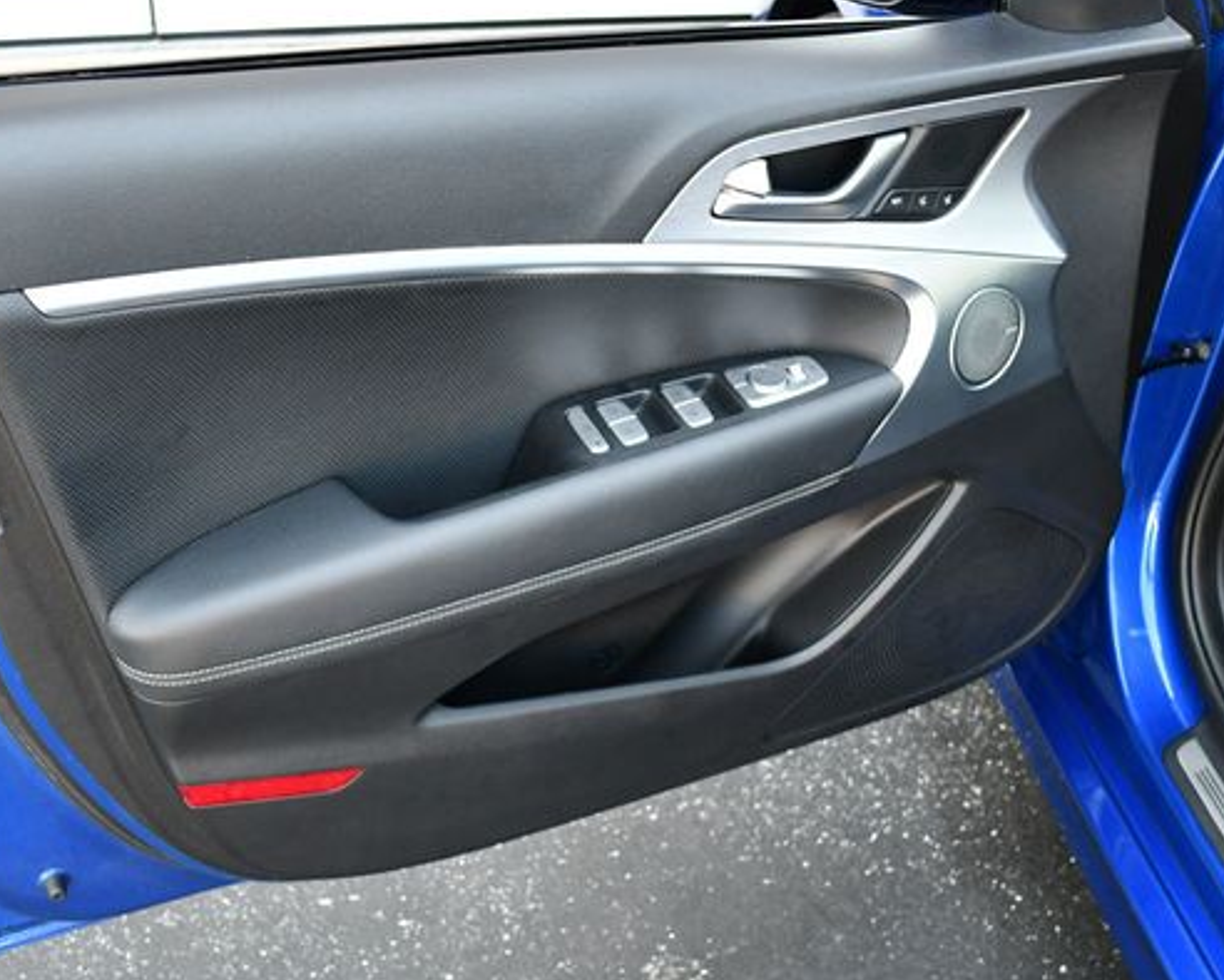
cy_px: 502
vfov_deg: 34.2
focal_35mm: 44
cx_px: 565
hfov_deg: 42.0
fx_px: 1595
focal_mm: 18
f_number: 3.5
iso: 720
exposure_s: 1/250
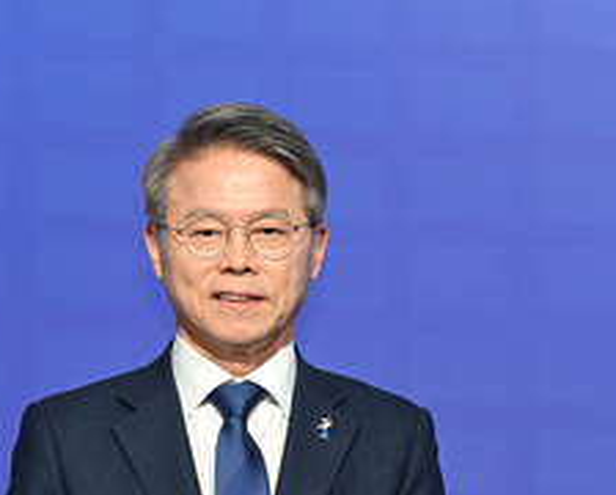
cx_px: 242
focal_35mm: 433
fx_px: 7908
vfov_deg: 3.6
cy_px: 480
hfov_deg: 4.5
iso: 800
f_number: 5
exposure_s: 1/200
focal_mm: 185
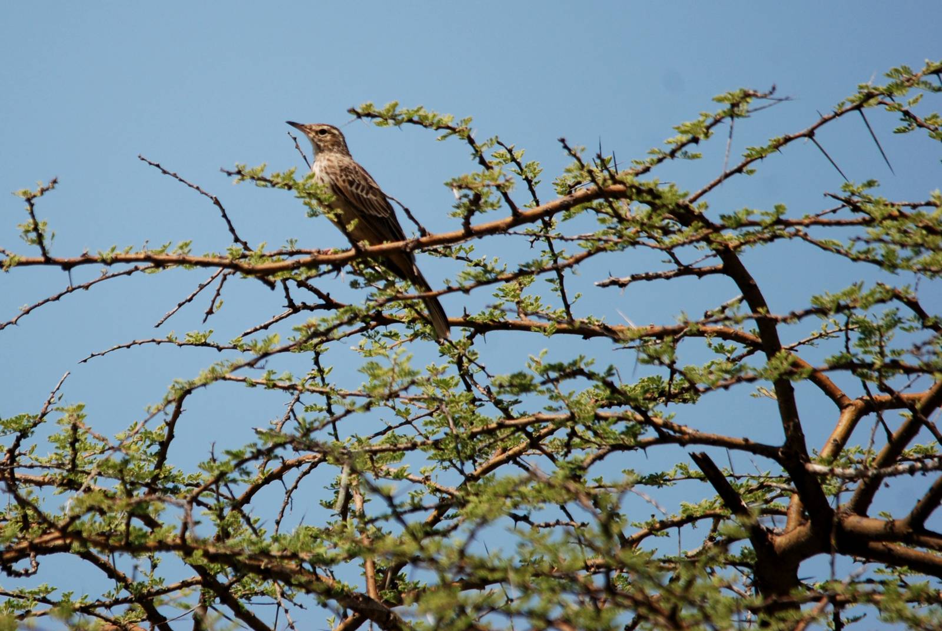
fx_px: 19648
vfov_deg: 1.8
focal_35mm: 750
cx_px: 471
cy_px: 316
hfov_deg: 2.7
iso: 200
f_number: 6.3
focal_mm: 500
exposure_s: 1/800
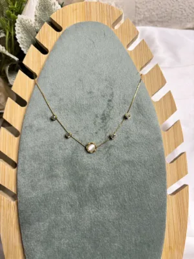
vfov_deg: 67.3
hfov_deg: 53.1
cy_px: 130
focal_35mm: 26
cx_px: 97
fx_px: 194
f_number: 1.6
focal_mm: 5.96
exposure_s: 1/100
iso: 125
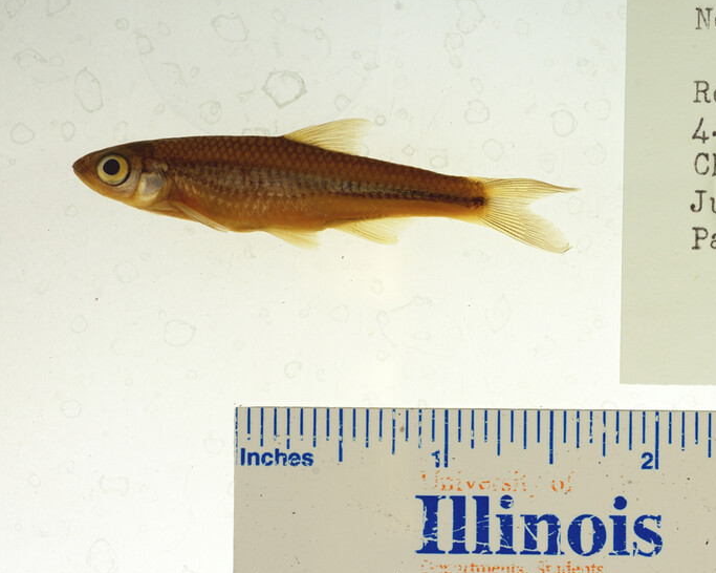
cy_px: 307
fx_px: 2097
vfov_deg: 15.5
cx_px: 628
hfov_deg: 19.1
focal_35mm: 99
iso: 100
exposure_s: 1/200
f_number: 10
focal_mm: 60
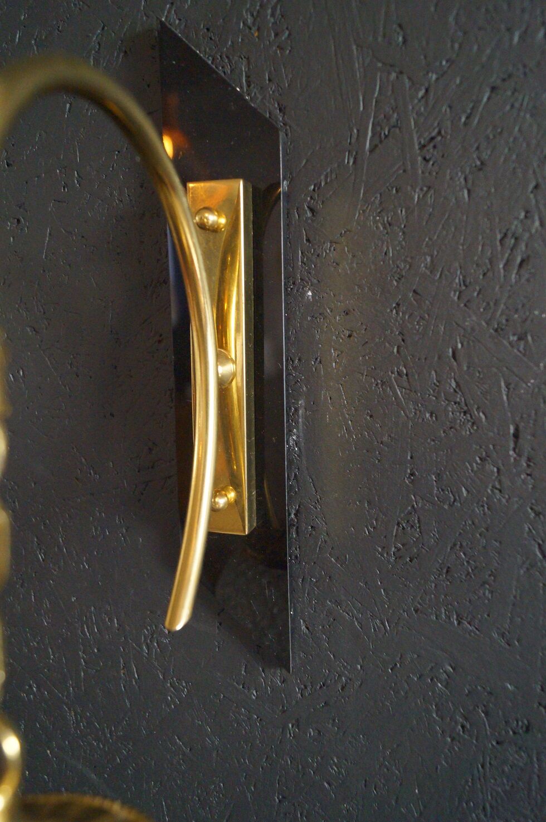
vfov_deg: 62.0
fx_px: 684
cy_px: 411
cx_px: 273
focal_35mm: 30
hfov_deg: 43.5
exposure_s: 1/60
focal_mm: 20
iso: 3200
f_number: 4
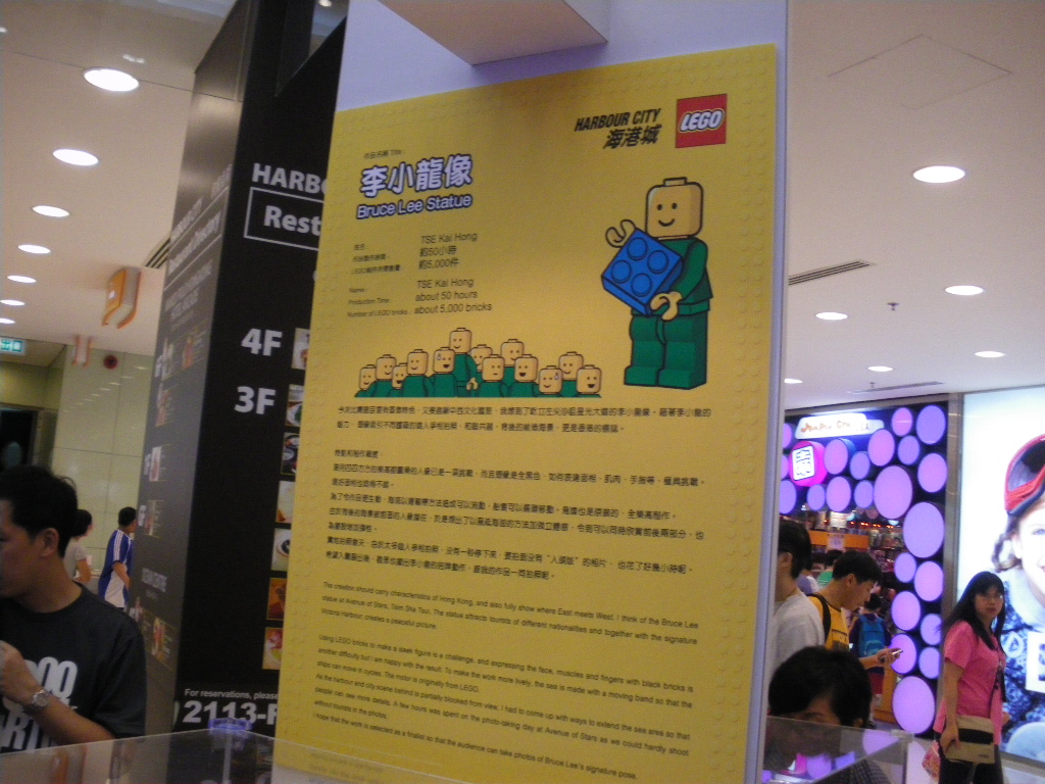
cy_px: 392
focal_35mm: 36
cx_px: 522
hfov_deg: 51.4
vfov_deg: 39.7
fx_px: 1087
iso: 400
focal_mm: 6.3
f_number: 3.5
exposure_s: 1/80
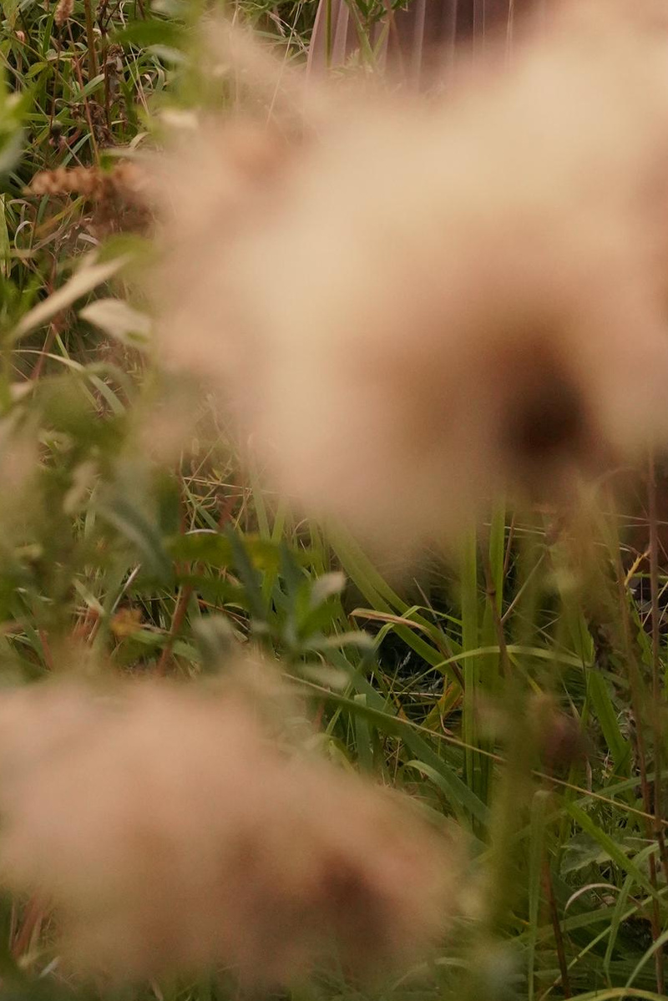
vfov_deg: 17.2
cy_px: -302
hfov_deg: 12.2
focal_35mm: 112
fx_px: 3115
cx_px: 321
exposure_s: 1/125
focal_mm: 35
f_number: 9
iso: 2500
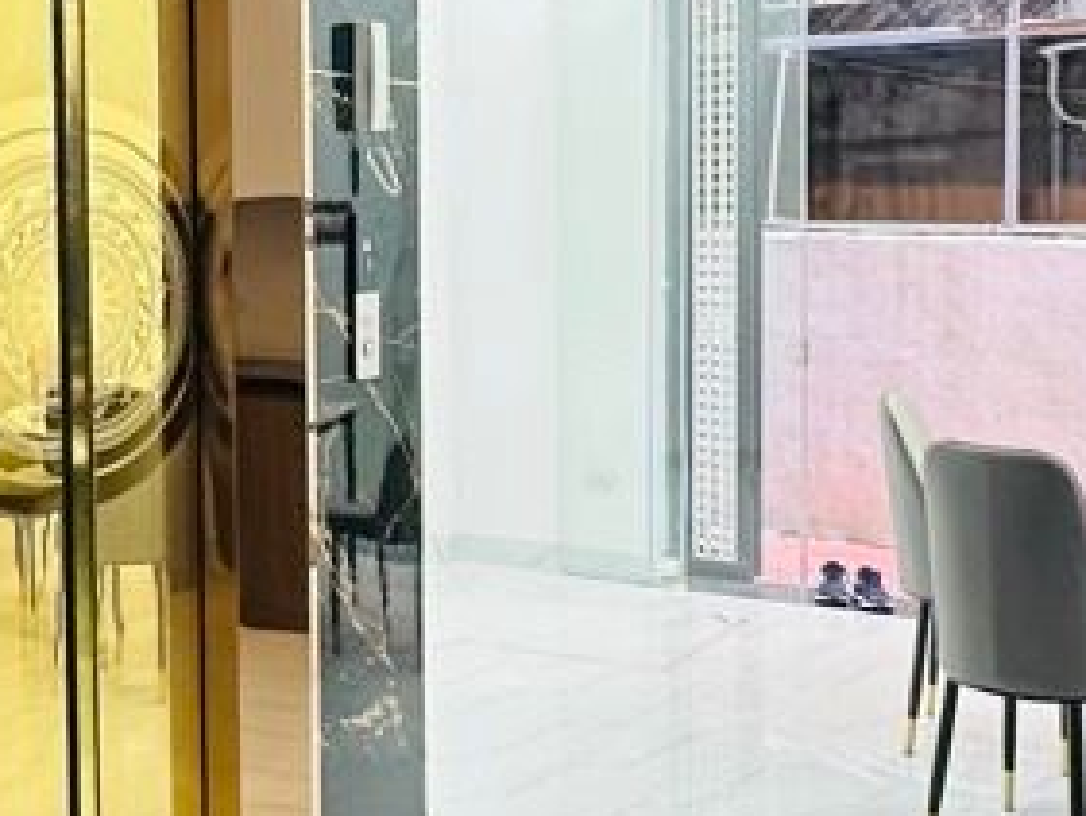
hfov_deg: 37.4
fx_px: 1601
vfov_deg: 28.4
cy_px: 282
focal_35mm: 51
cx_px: 444
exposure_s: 1/50
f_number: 2.2
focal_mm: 2.22
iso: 400
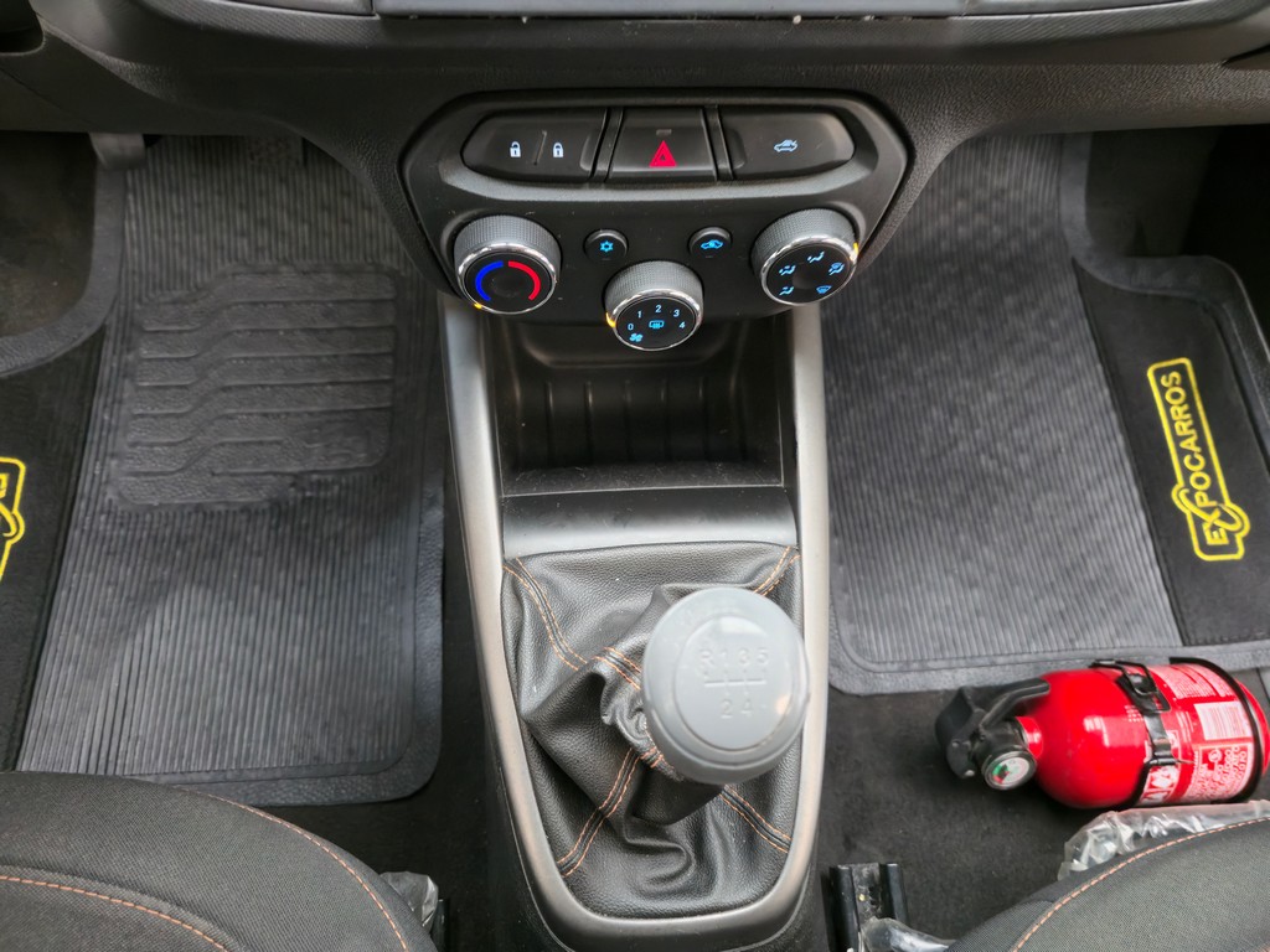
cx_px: 635
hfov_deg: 73.9
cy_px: 476
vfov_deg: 58.9
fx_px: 844
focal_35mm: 23
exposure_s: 1/40
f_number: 1.7
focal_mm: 6.3
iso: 640
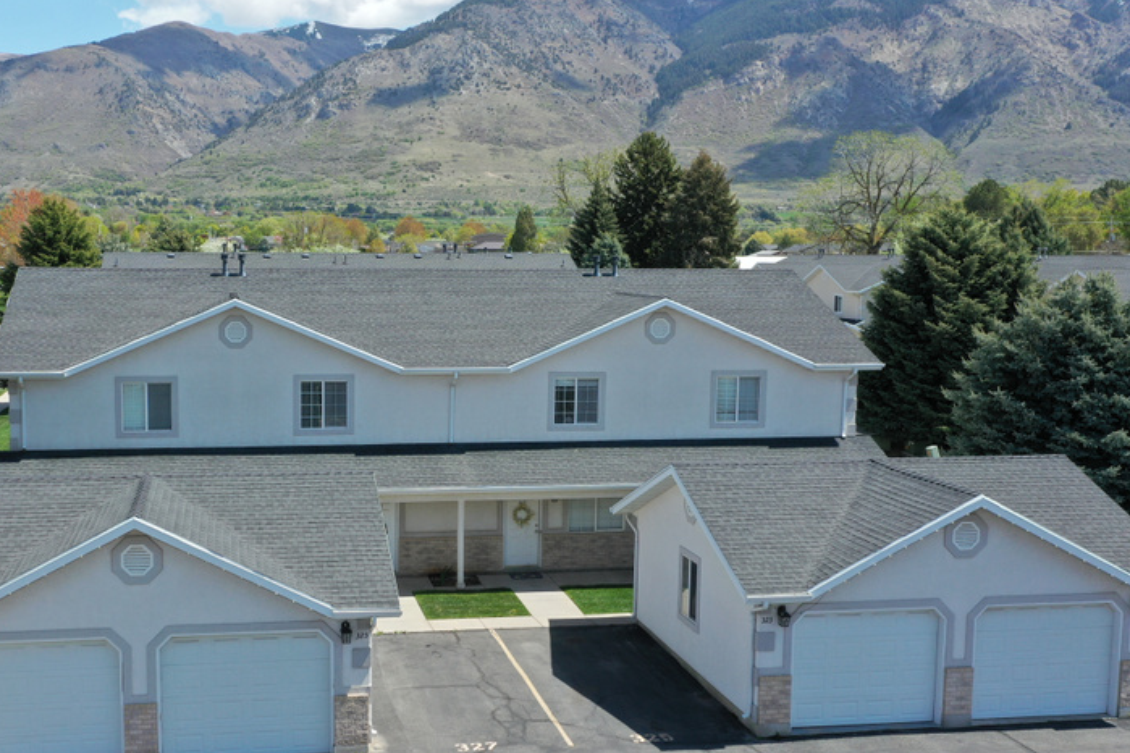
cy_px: 403
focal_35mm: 41
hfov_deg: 47.0
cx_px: 419
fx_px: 1287
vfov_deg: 32.6
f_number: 5.6
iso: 100
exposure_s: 1/400
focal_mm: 10.26
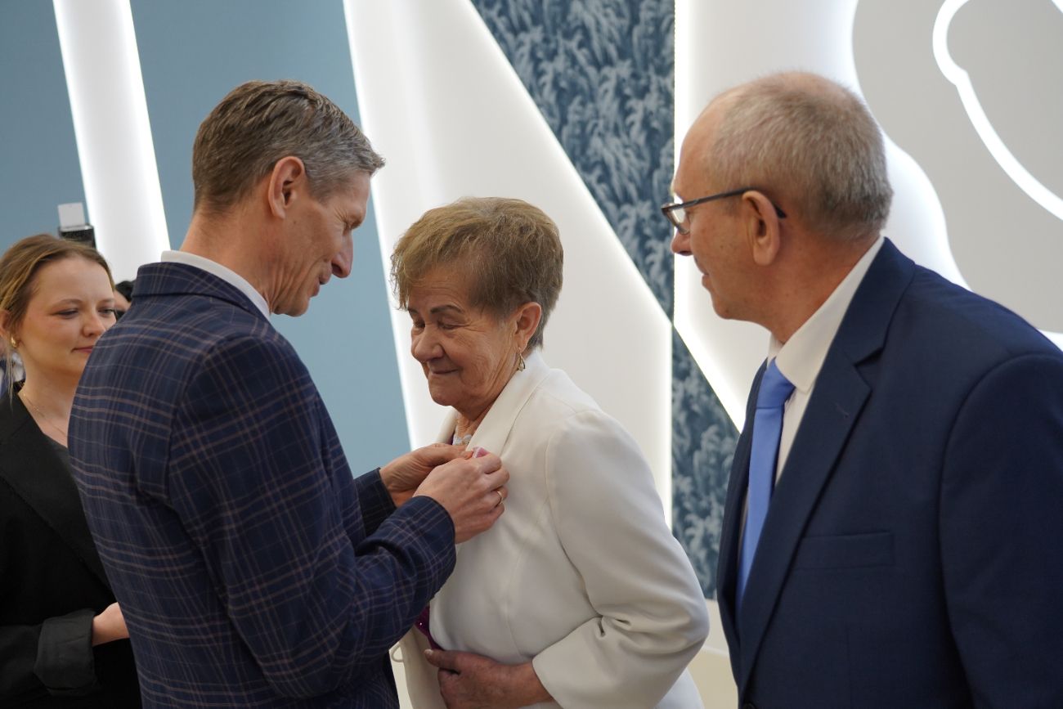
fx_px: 1152
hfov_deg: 49.5
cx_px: 532
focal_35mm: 39
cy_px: 354
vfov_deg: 34.2
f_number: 4
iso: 1250
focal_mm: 39
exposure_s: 1/125
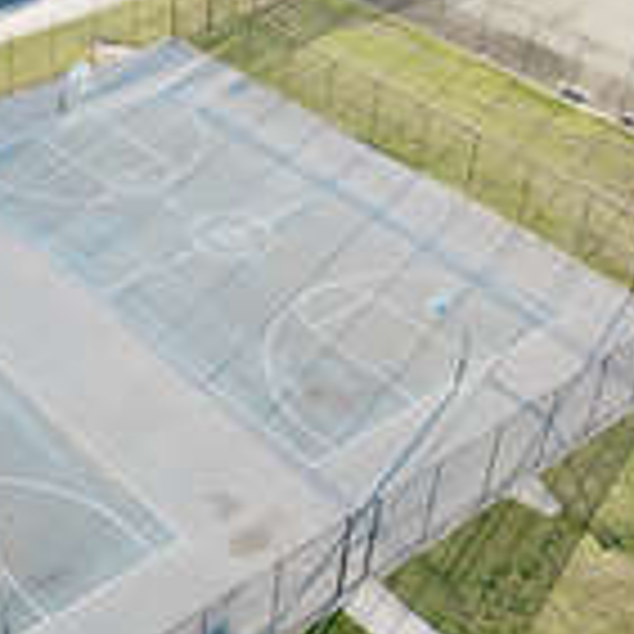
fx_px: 1347
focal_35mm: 65
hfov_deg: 25.8
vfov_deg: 26.5
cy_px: 279
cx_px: 85
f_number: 2.2
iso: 100
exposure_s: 1/231
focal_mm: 4.73
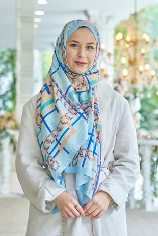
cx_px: 79
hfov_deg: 13.4
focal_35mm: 102
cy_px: 118
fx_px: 670
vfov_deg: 20.0
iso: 800
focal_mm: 102
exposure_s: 1/100
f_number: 5.6
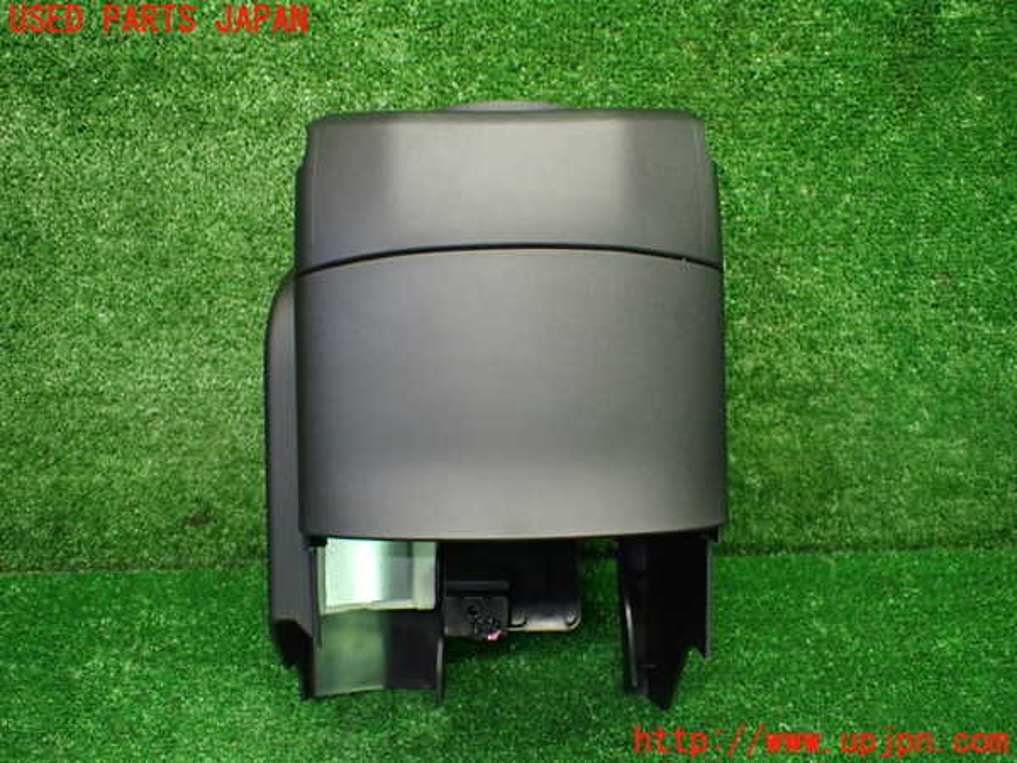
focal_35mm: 30
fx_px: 881
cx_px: 508
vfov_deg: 46.8
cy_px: 382
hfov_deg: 60.0
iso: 640
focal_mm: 5.4
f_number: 2.3
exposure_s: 1/125
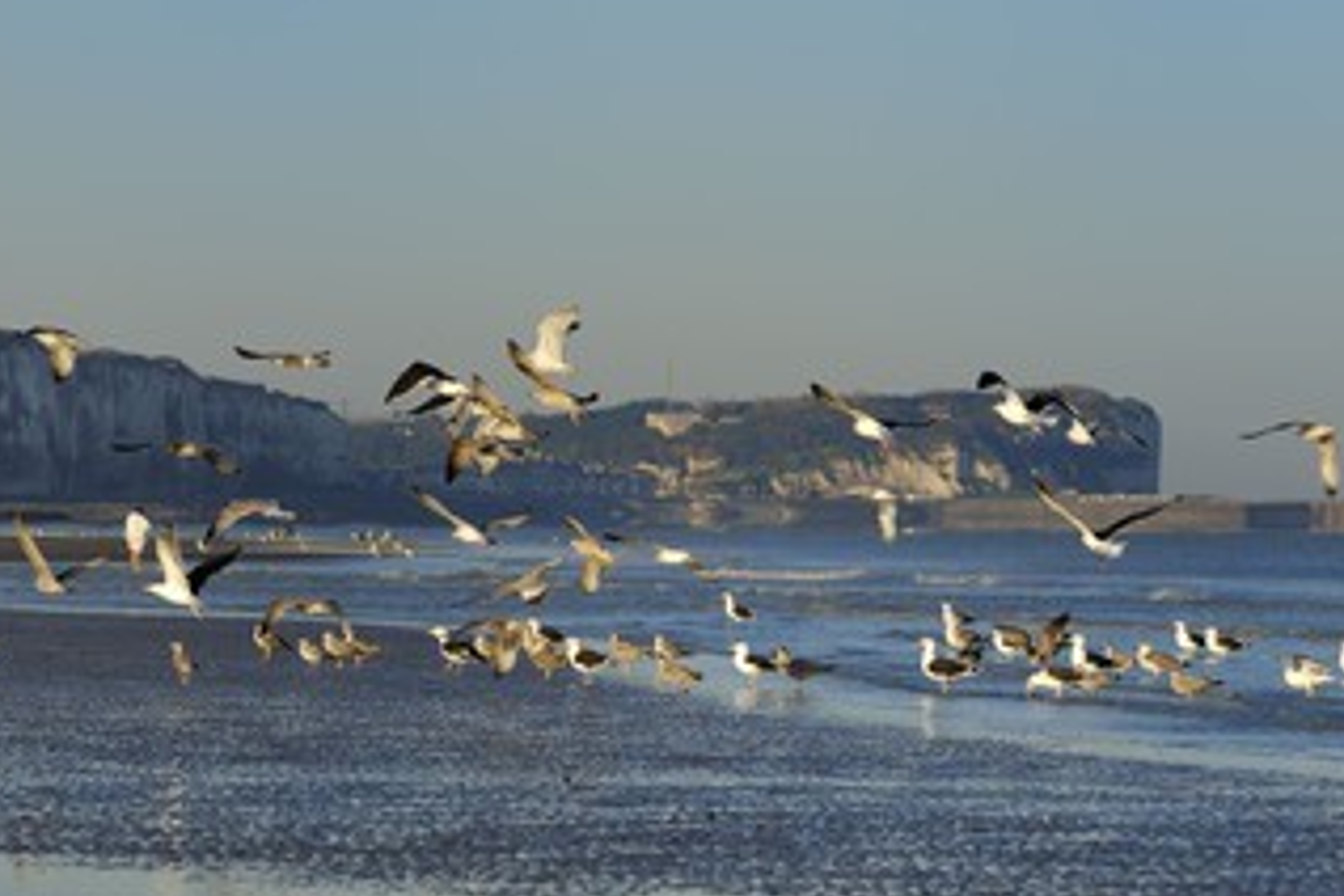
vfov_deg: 5.2
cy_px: 478
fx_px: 9855
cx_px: 697
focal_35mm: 264
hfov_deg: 7.8
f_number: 8
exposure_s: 1/500
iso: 200
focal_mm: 200
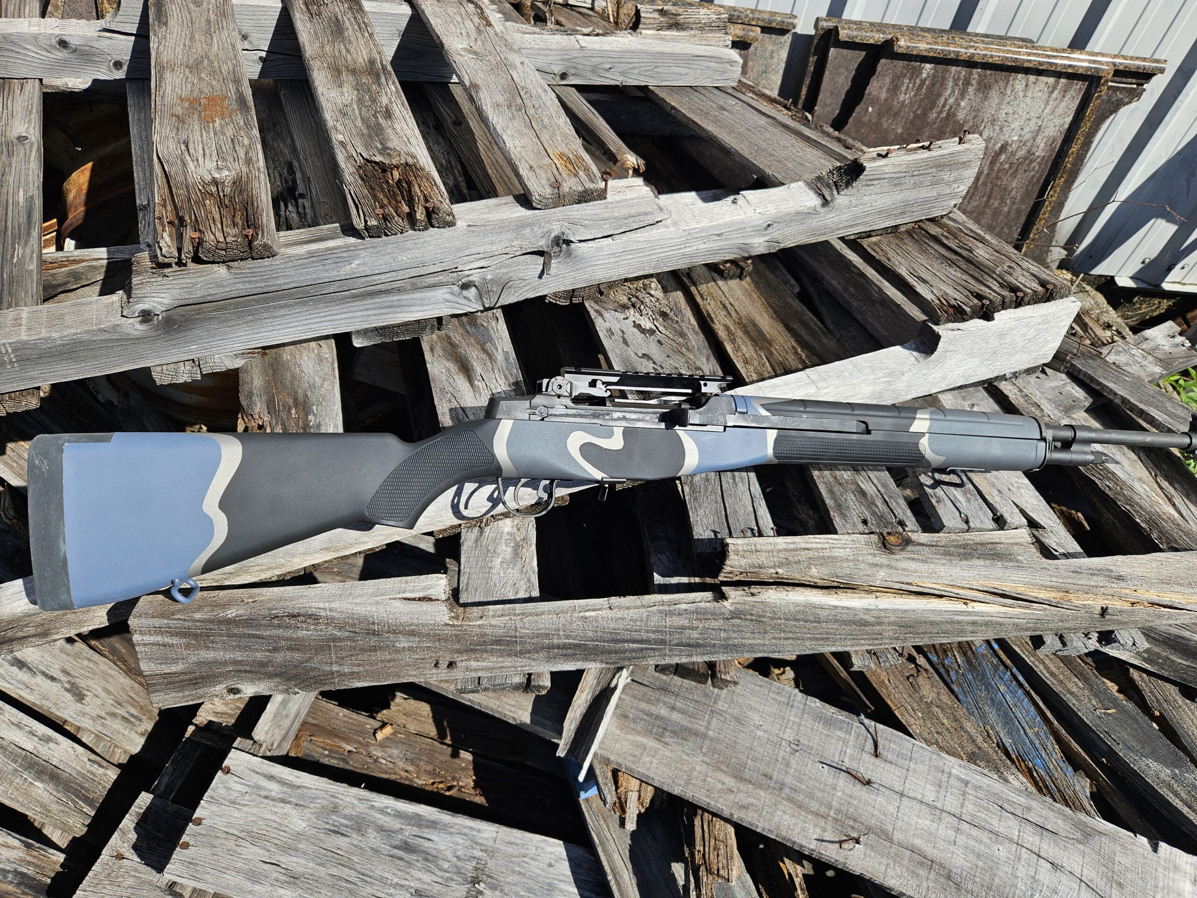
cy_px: 449
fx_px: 795
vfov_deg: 58.9
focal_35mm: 23
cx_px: 598
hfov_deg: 73.9
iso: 25
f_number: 1.8
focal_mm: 5.4
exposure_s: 1/1681
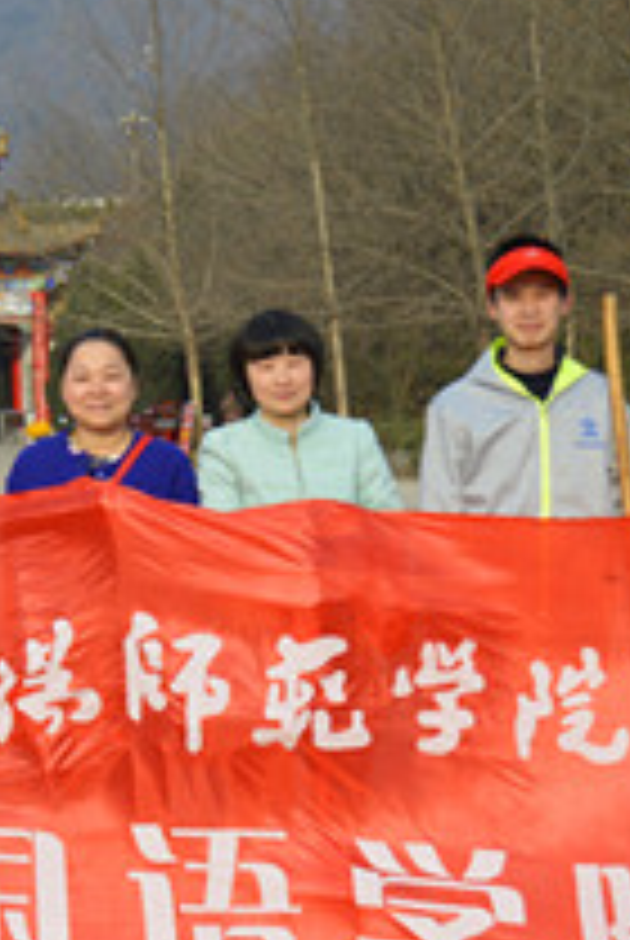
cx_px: 202
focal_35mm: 82
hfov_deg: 16.6
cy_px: 600
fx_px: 2150
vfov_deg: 24.6
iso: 100
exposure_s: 1/640
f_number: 3.8
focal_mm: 23
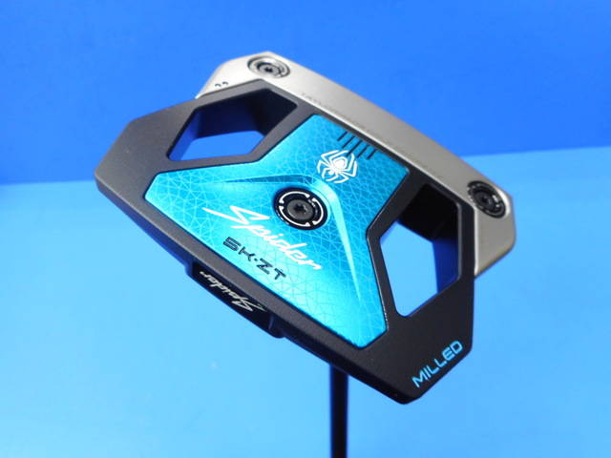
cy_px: 229
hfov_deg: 69.4
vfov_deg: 54.9
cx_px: 306
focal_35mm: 25
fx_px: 441
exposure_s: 1/30
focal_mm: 4.5
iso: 140
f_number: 3.7
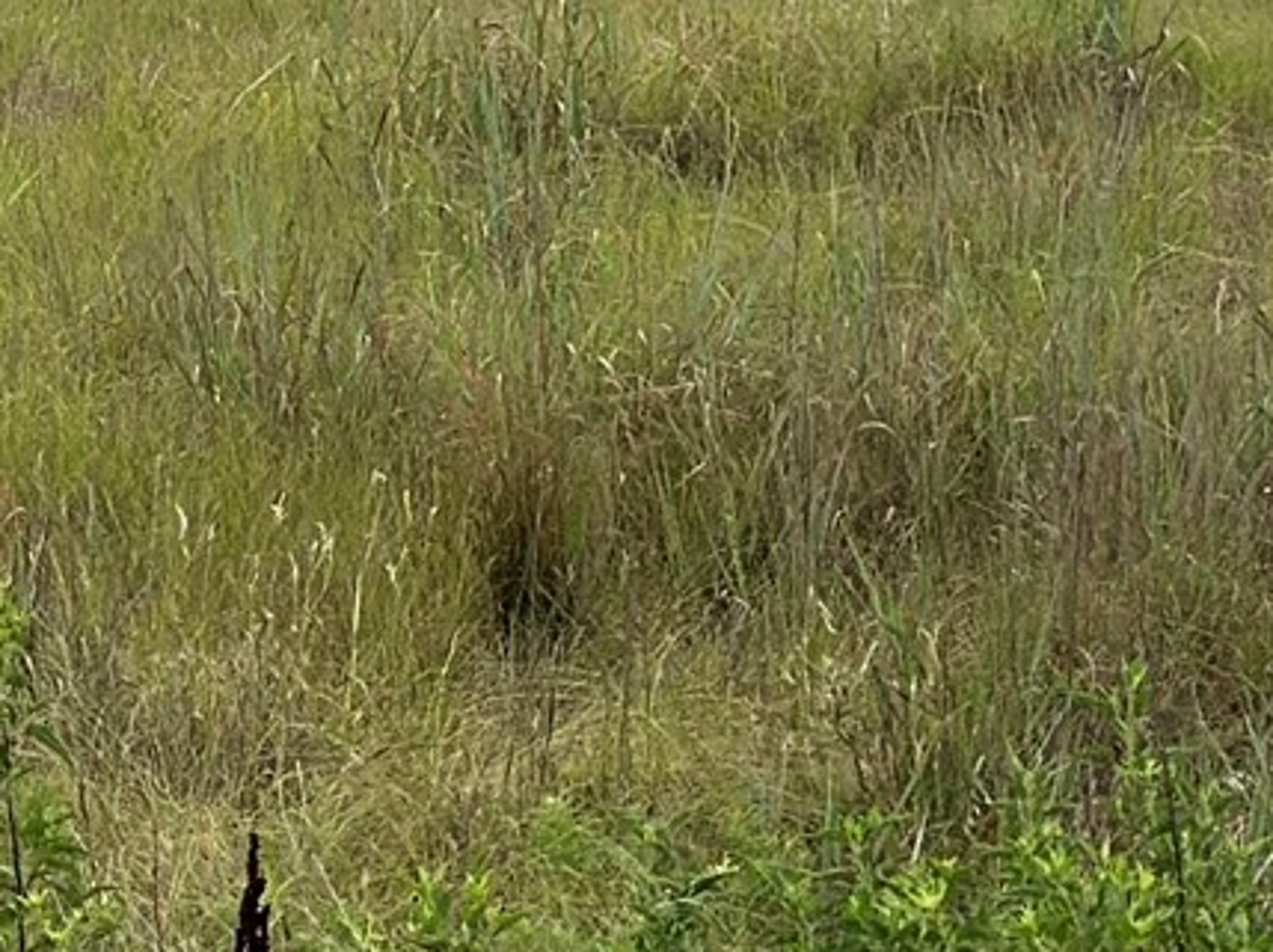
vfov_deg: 6.8
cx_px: -309
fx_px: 7900
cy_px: -670
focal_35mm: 215
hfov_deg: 9.1
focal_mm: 6.86
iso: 100
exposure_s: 1/8197
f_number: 1.78
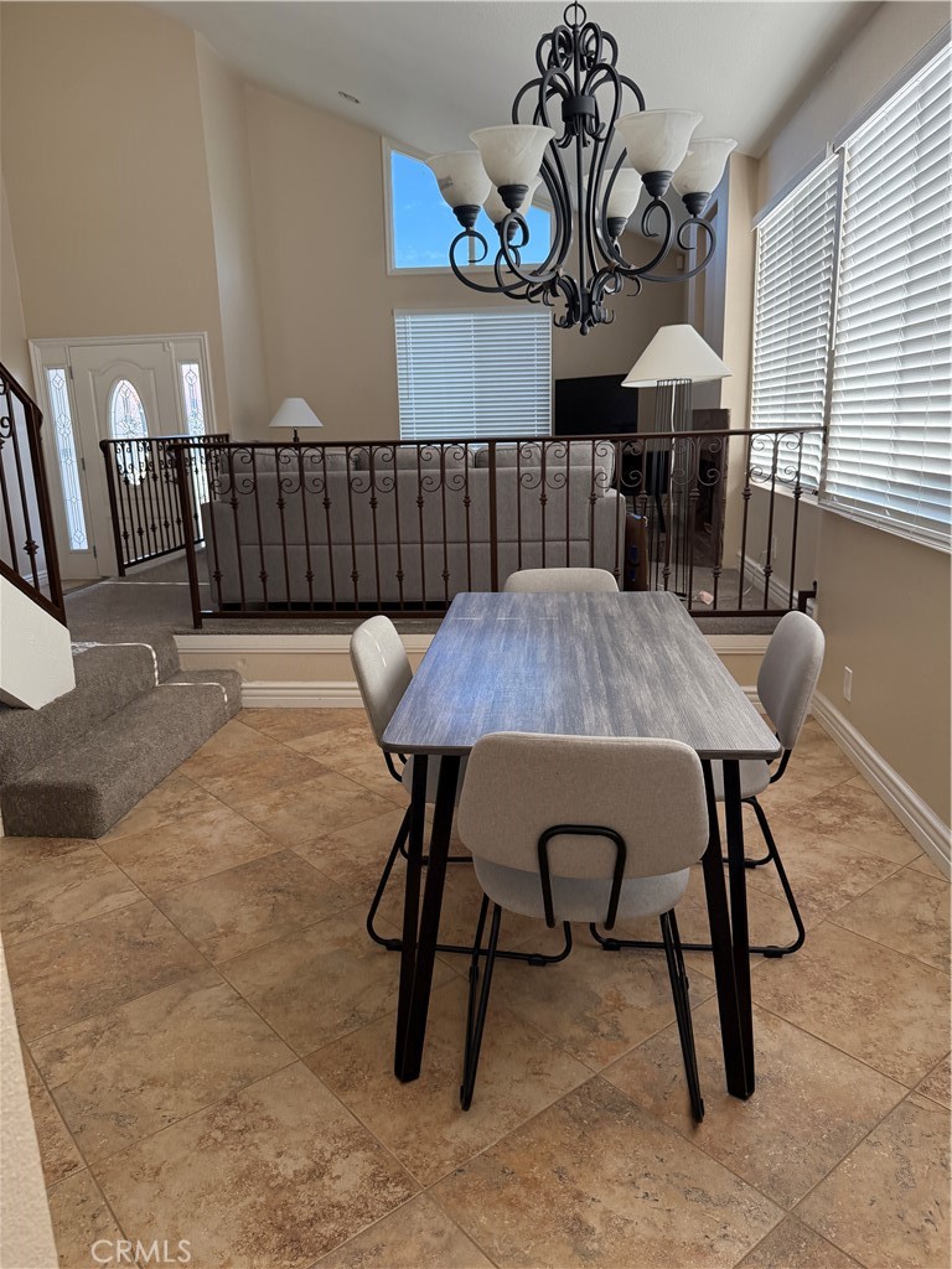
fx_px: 880
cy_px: 634
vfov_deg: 71.6
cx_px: 476
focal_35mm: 24
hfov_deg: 56.8
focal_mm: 6.76
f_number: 1.78
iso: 200
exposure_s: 1/235
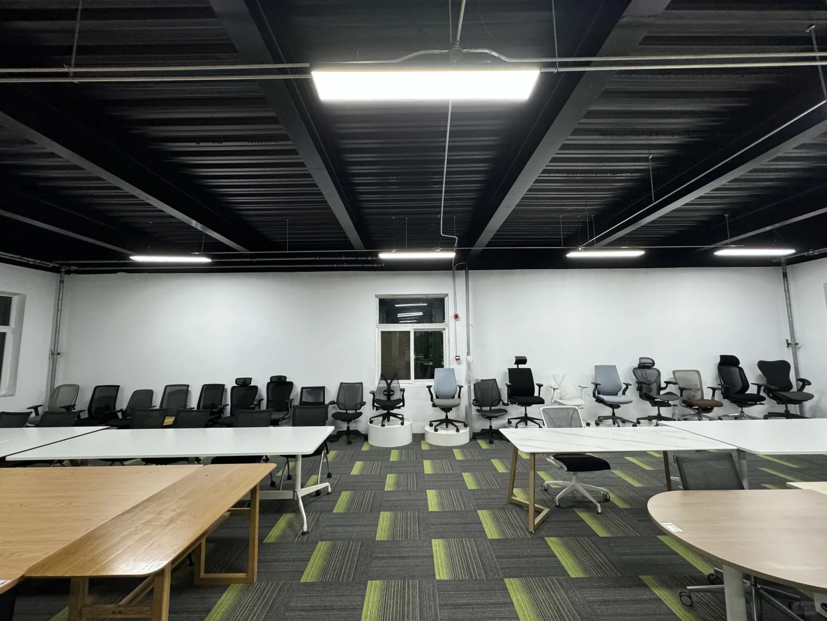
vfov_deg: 85.7
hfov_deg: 102.1
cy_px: 310
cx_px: 414
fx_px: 334
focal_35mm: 14
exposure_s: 1/99
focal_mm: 2.22
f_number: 2.2
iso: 320
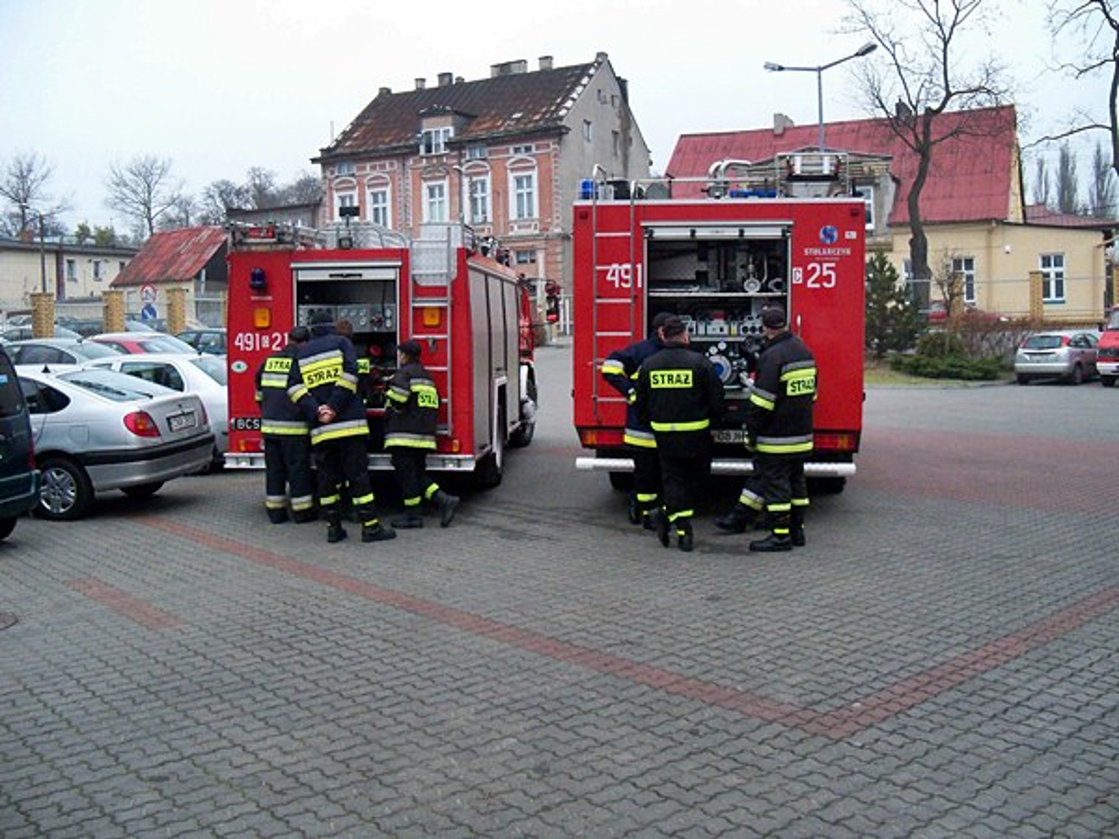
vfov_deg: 40.7
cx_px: 560
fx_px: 1131
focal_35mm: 35
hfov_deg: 52.6
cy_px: 420
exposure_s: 1/500
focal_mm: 6.2
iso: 400
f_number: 3.5
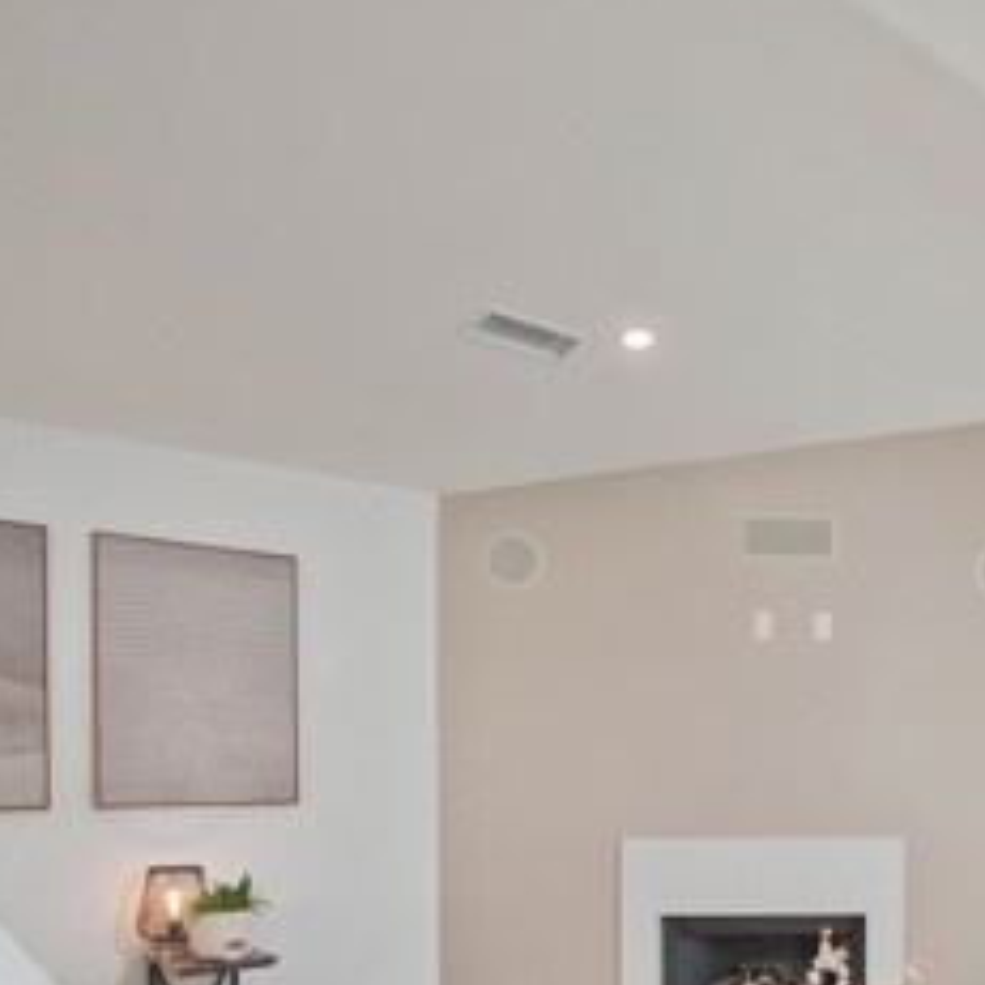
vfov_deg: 47.7
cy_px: 748
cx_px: 934
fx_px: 1062
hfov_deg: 44.1
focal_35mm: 33
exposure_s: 1/160
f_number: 5.6
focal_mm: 14
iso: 400
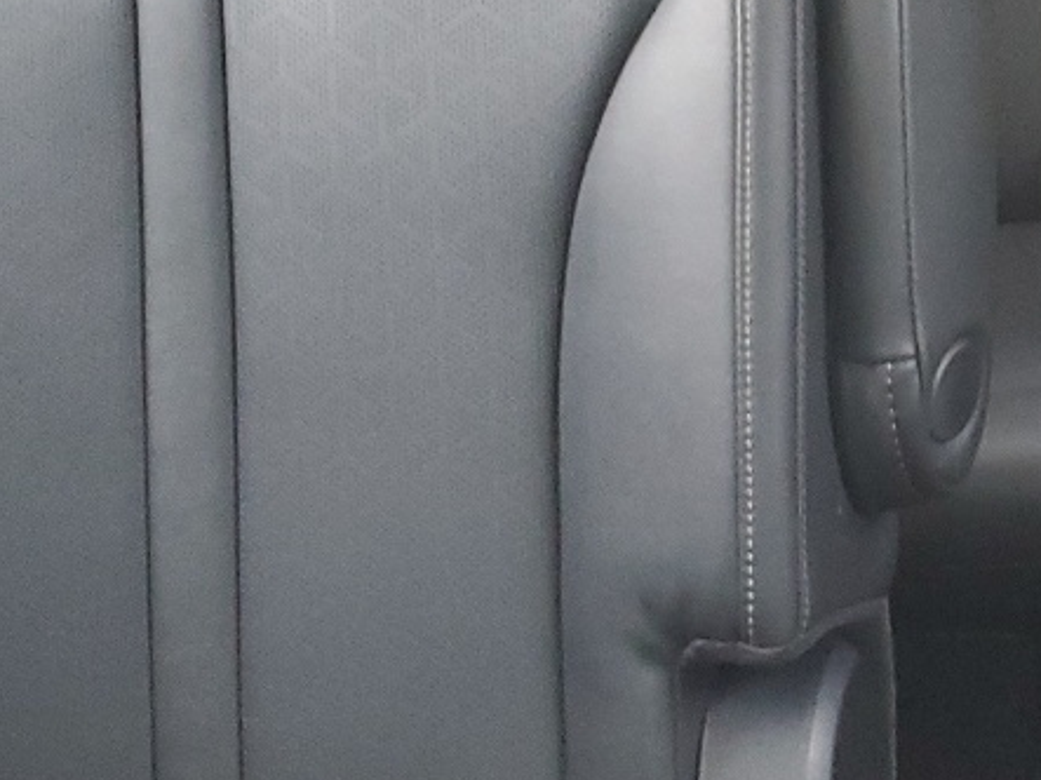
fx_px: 2826
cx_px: 1217
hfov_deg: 19.7
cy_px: 31
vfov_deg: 15.5
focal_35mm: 94
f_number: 1.5
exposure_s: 1/60.2
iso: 305
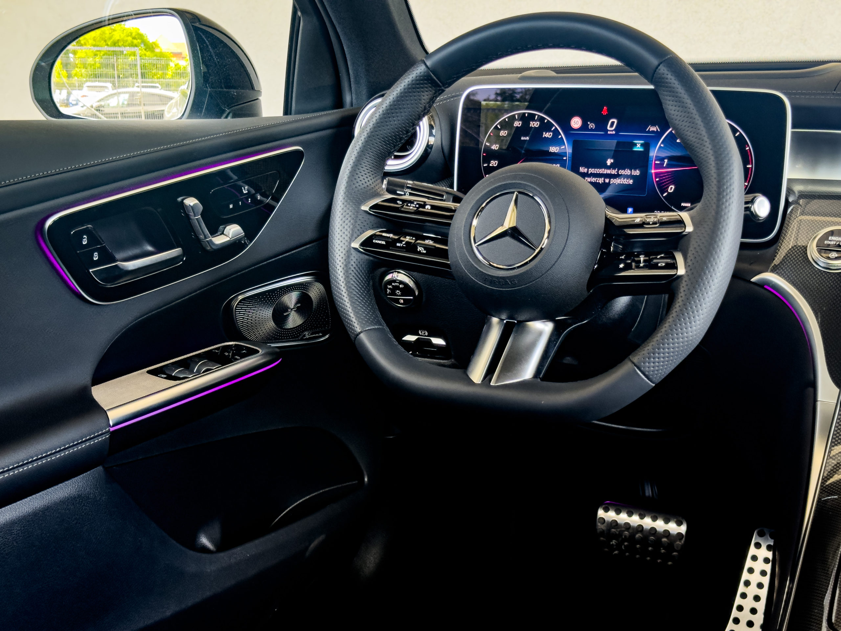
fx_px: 1166
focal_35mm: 48
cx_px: 420
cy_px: 316
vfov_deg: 30.3
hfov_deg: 39.7
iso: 250
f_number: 1.8
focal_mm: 6.86
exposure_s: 1/60
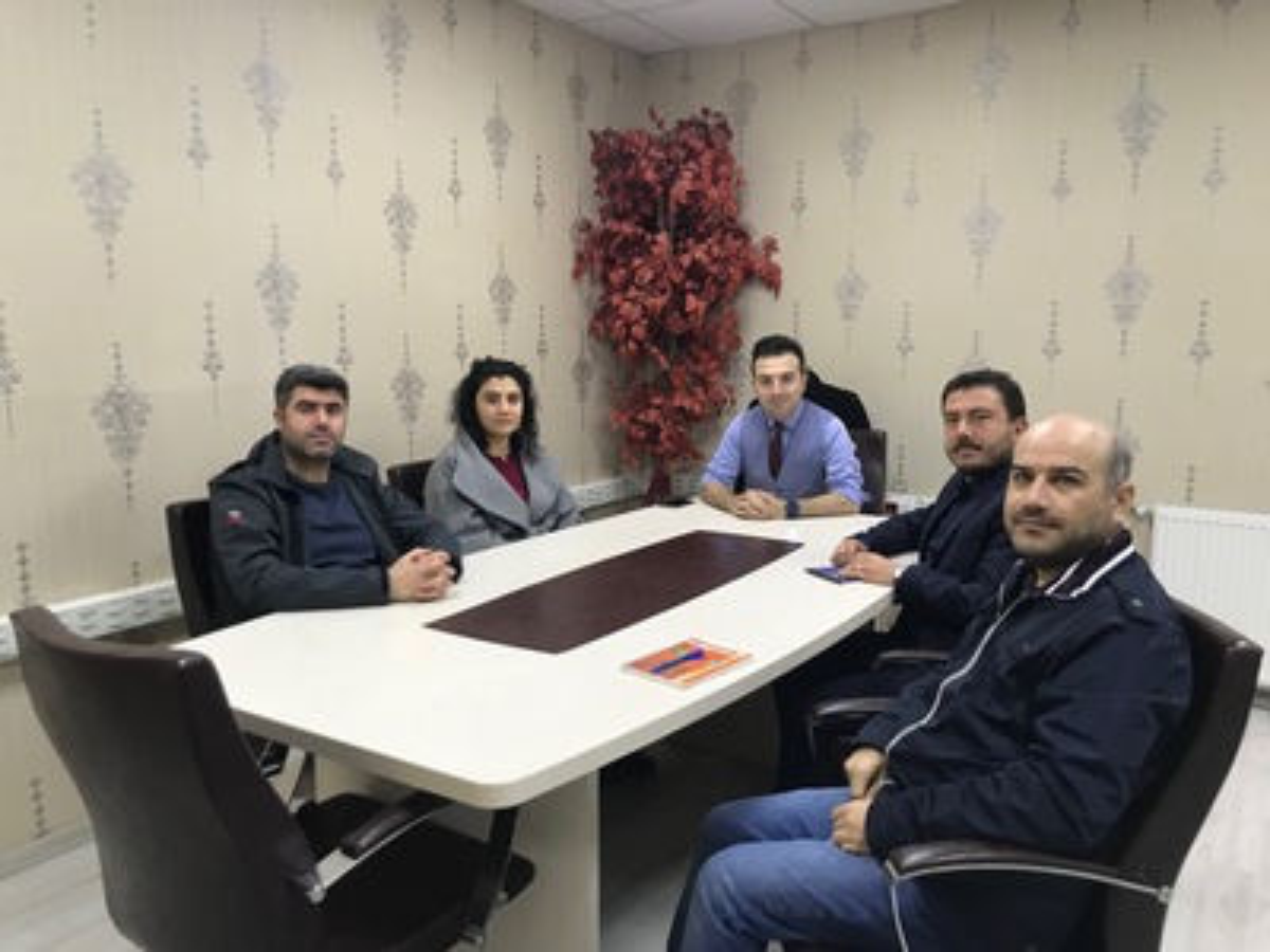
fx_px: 1027
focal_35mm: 28
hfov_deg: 63.4
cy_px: 476
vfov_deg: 49.7
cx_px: 635
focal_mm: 3.99
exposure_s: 1/33
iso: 40
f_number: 1.8
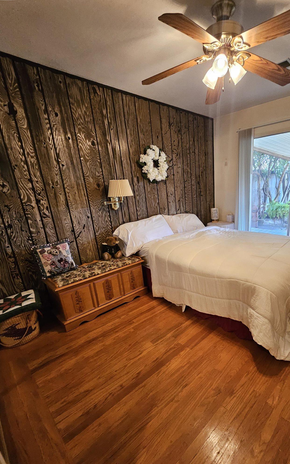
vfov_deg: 97.3
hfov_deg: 69.7
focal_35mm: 16
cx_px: 187
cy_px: 262
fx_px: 202
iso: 400
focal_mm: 1.7
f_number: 2.2
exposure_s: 1/40
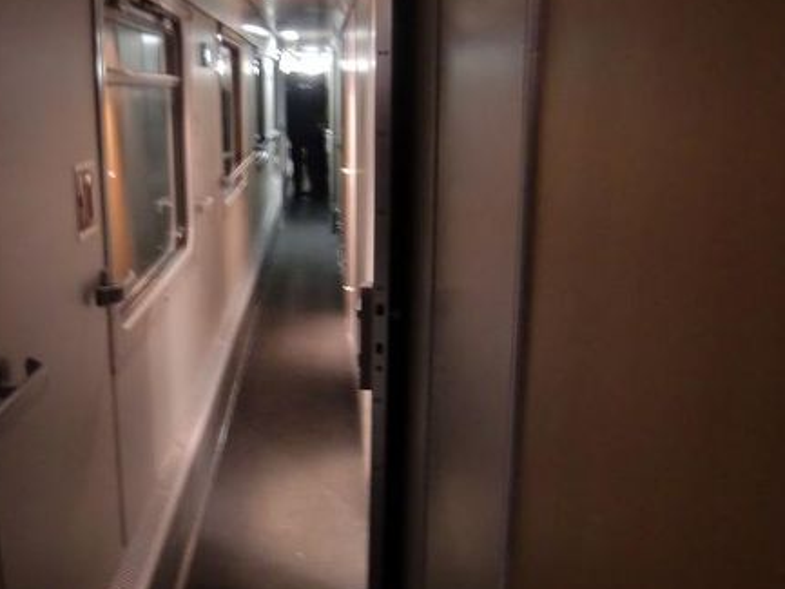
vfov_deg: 34.4
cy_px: 300
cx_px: 257
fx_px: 953
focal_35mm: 42
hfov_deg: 44.1
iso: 400
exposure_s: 1/6
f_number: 2.6
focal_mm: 4.9
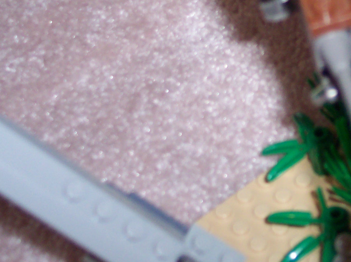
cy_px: 19
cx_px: 378
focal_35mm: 101
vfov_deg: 14.5
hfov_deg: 18.8
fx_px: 1023
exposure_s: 1/30
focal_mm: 8
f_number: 2.8
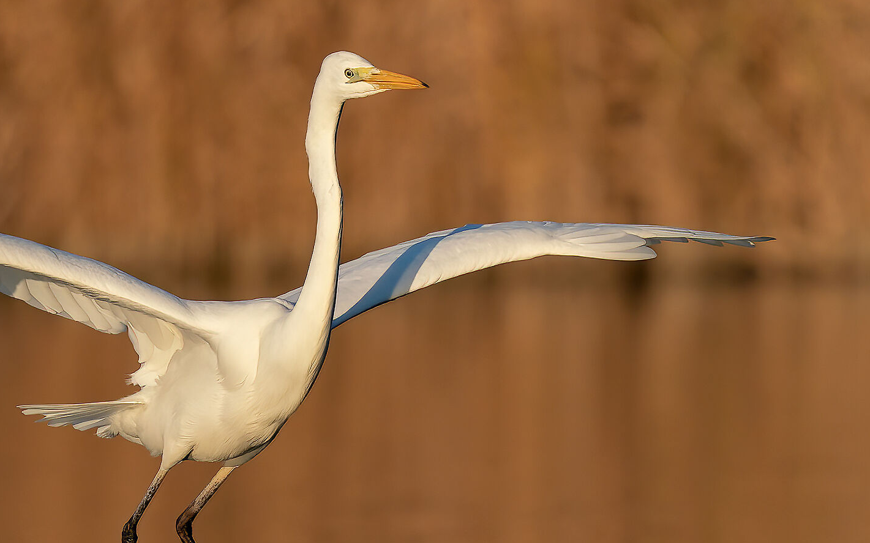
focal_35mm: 1033
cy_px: 403
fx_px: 24492
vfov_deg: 1.3
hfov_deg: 2.0
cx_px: 209
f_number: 7.1
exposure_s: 1/2500
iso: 640
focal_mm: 600
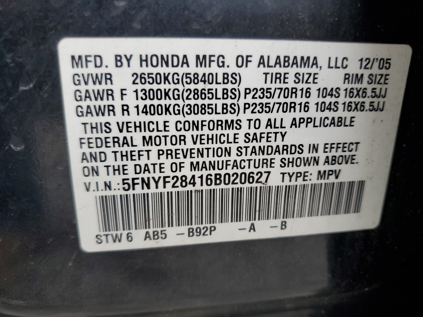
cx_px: 212
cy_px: 158
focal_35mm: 26
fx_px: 318
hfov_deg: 67.3
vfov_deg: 53.1
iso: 55
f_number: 1.5
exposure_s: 1/120
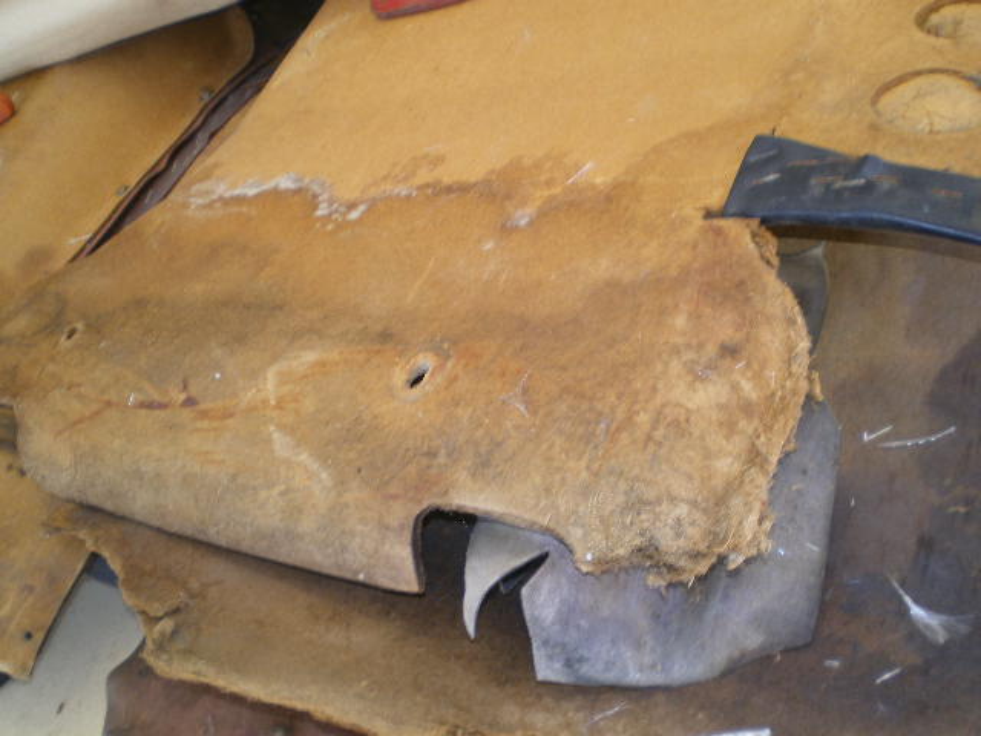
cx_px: 490
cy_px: 368
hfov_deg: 49.0
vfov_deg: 37.7
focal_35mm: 38
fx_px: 1077
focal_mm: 6.3
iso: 160
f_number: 3.1
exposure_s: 1/30
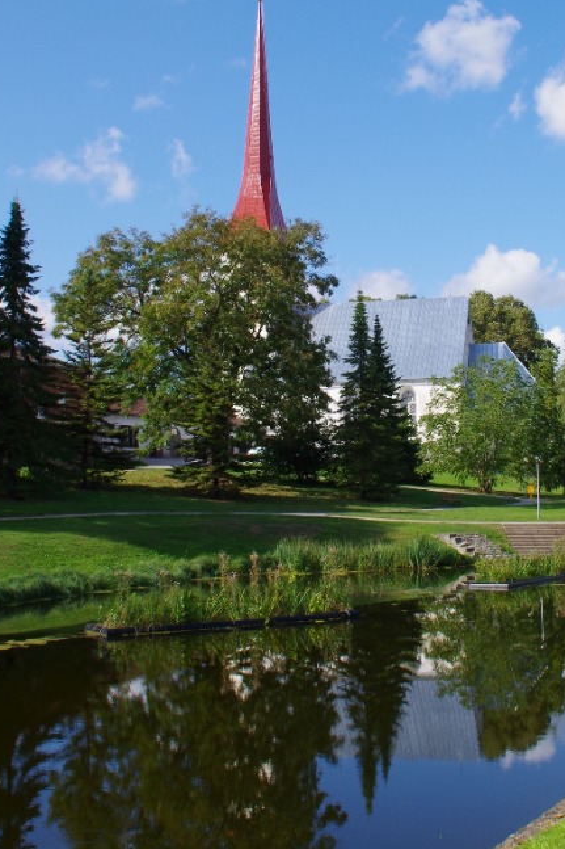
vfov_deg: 43.4
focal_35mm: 45
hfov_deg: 29.7
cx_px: 366
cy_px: 350
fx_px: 1060
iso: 200
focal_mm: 18
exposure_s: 1/160
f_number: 11
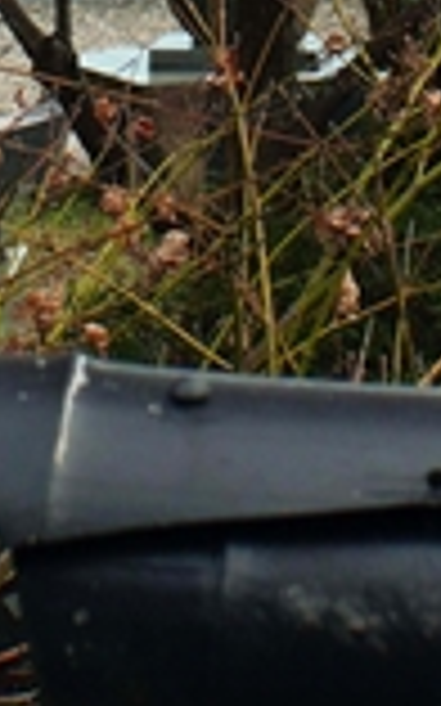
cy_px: -1030
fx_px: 4140
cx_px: 335
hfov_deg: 6.1
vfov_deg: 8.8
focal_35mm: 215
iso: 100
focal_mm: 27.6
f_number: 8
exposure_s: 1/200
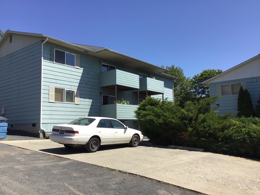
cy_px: 98
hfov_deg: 58.4
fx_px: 233
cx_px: 130
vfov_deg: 45.4
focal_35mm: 31
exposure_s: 1/1274
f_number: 2.4
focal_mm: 3.3
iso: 25
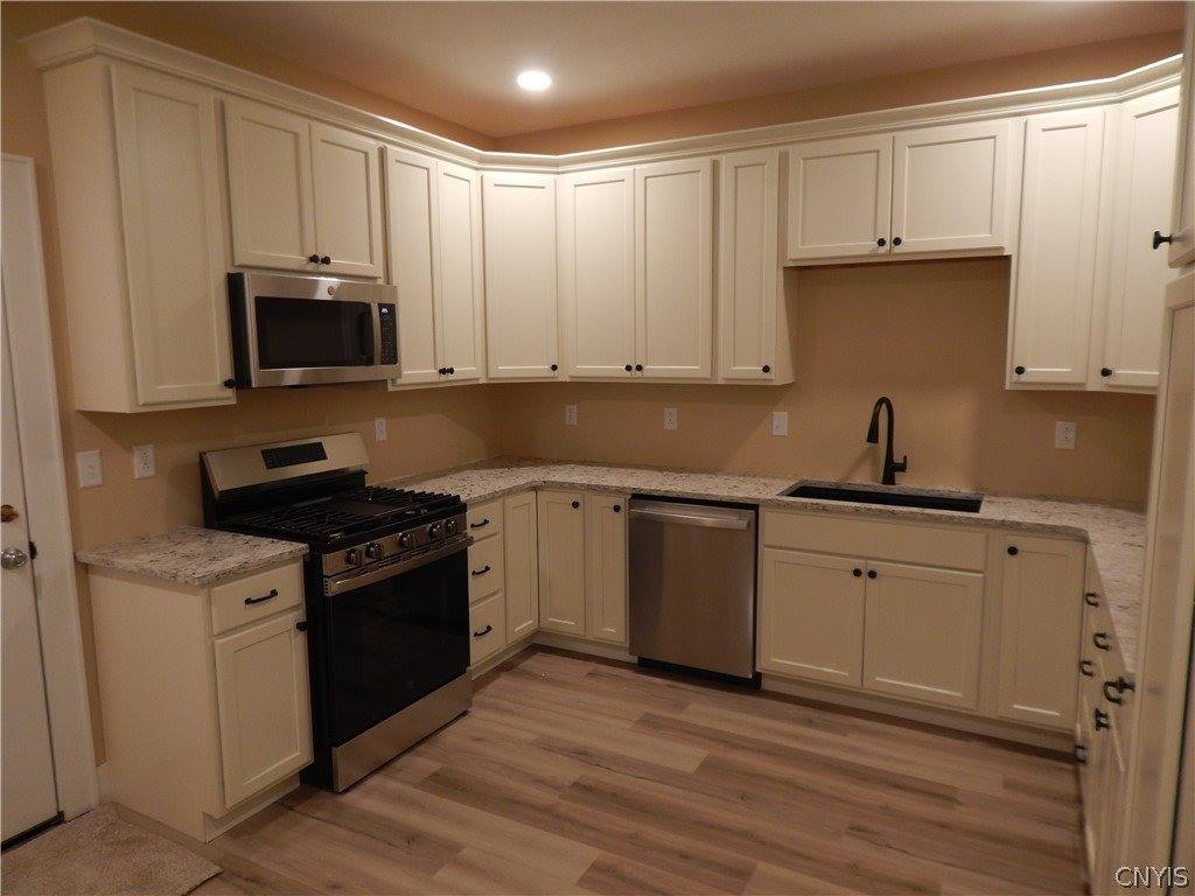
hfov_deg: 73.9
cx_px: 598
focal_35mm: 23
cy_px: 448
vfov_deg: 58.9
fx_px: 794
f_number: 3
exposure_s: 1/30
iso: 160
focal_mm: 4
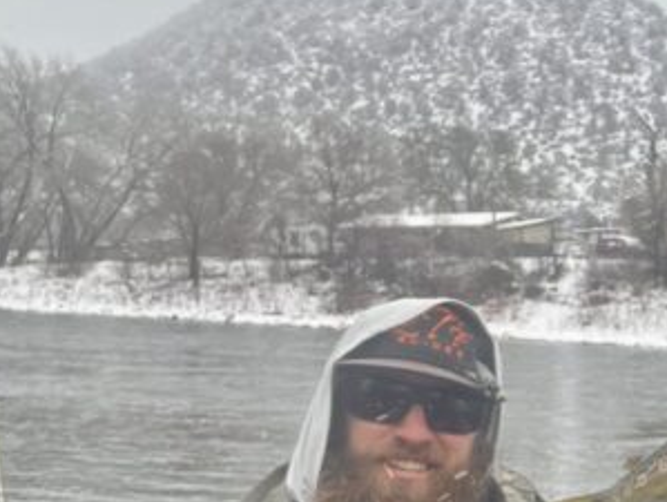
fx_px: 1138
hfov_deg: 28.5
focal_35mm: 59
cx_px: 794
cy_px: 399
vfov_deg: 24.5
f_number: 2.2
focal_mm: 2.71
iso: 32
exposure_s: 1/224
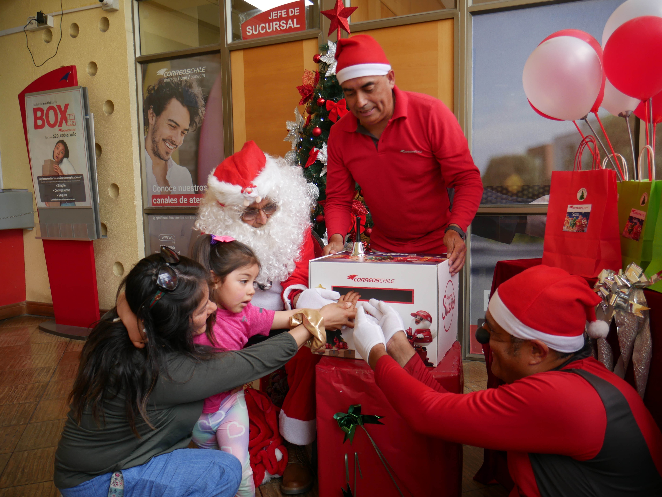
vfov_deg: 49.8
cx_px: 331
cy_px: 248
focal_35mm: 28
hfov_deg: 63.4
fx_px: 536
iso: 200
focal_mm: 14
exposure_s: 1/100
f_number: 3.5
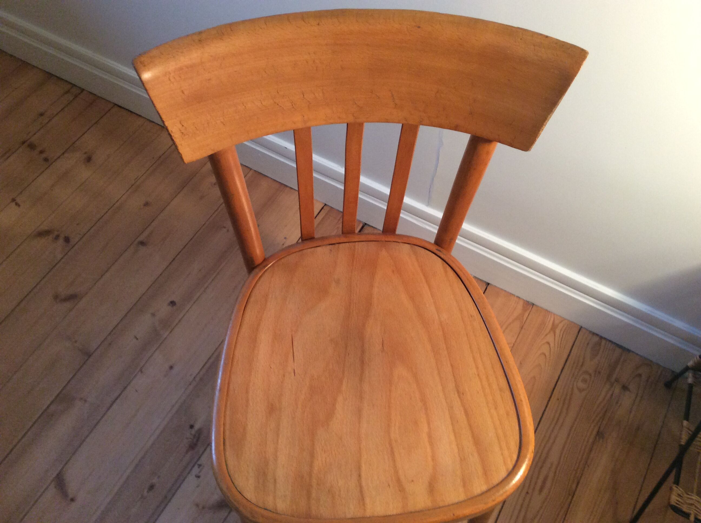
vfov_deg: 44.1
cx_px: 350
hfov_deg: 56.9
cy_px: 262
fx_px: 647
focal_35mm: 32
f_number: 2.4
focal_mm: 3.3
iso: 125
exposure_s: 1/25
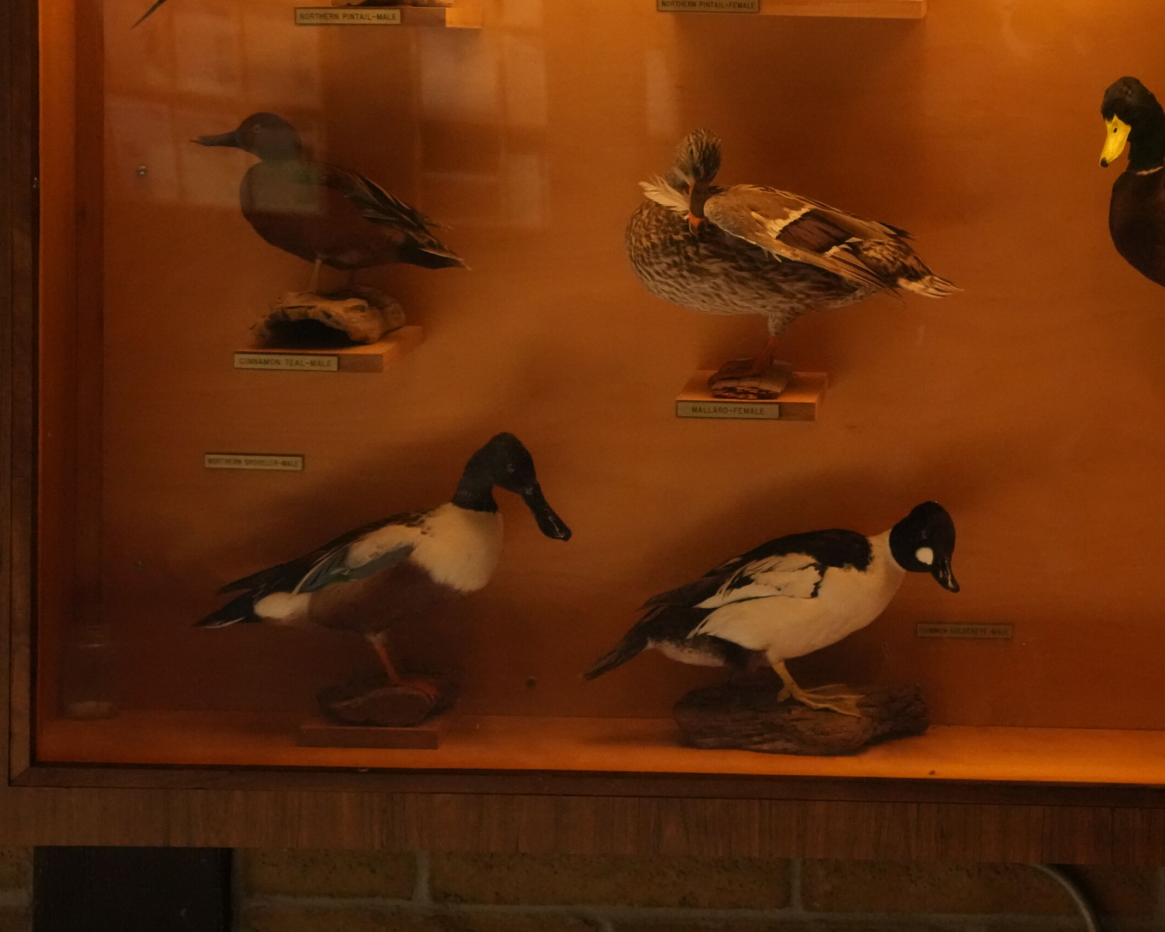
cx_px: 1032
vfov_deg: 16.1
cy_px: 249
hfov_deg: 19.8
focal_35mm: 95
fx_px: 3275
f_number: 4.5
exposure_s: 1/640
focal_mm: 50
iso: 8000
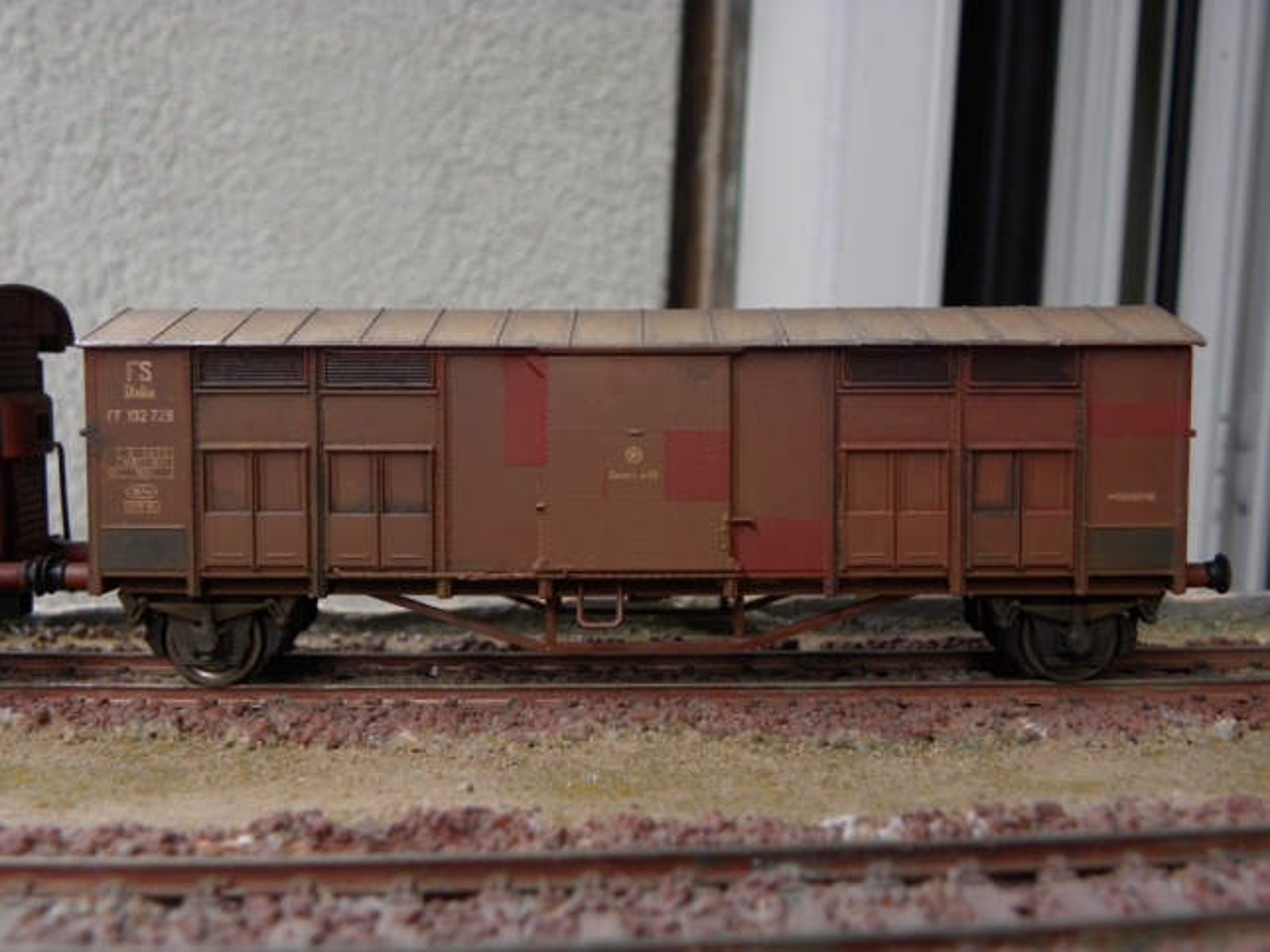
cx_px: 635
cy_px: 476
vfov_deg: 35.1
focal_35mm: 41
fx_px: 1504
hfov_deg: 45.8
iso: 70
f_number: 3.2
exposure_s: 1/68.4
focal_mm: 7.3
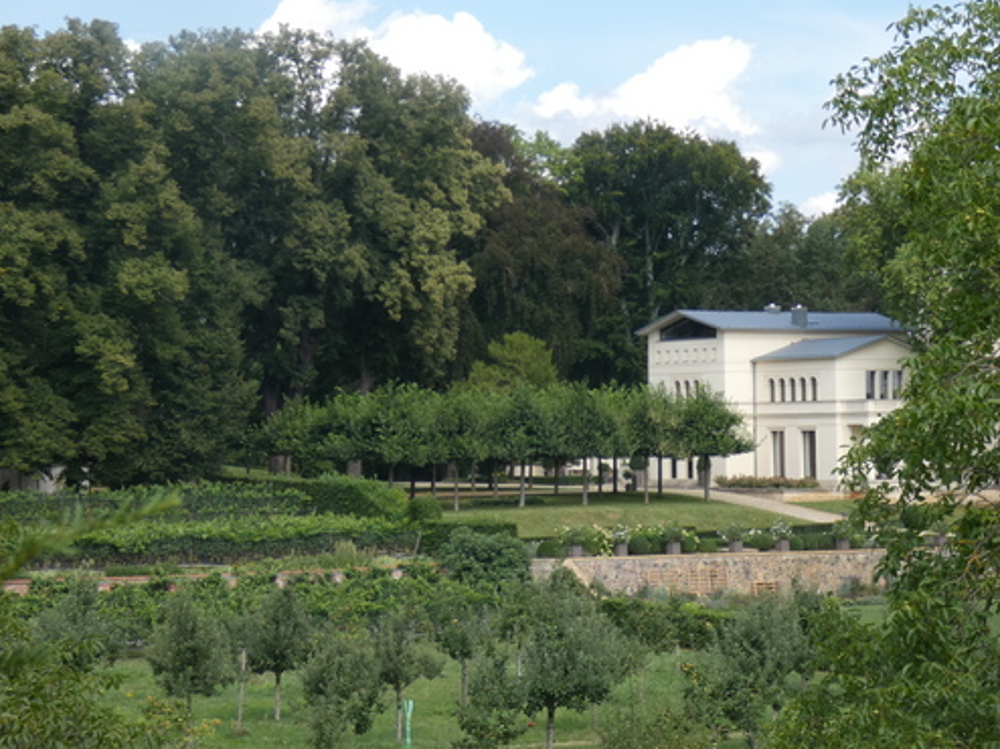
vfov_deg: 14.1
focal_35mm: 105
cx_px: 573
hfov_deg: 18.7
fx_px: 3032
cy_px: 354
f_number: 4.5
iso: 80
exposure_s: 1/320
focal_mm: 14.5
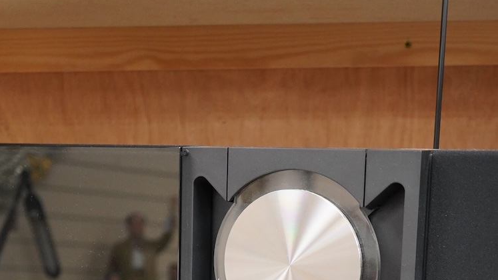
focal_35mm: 71
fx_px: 937
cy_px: 326
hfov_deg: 29.8
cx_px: 249
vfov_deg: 16.4
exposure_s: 1/200
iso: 3200
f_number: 5
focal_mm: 30
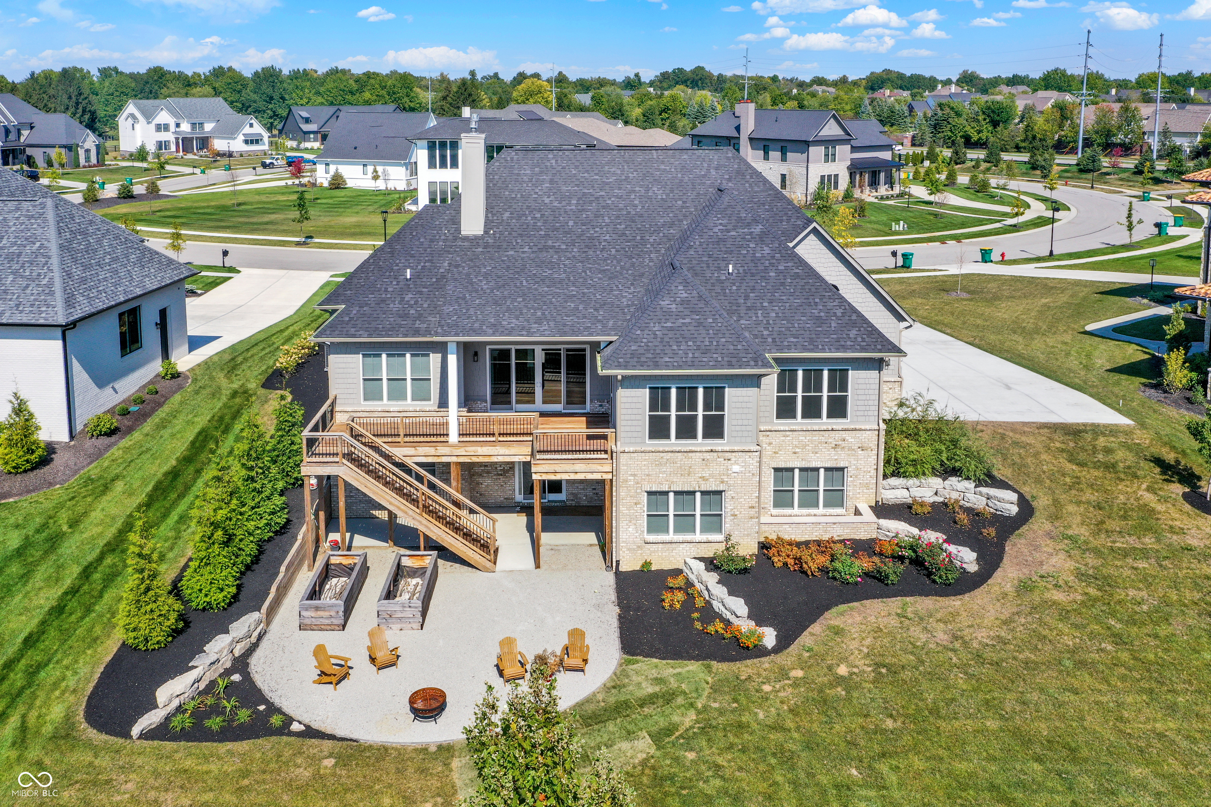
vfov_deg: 46.4
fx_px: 942
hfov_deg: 65.5
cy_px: 404
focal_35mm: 28
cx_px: 606
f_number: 6.3
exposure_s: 1/400
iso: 100
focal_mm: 10.26
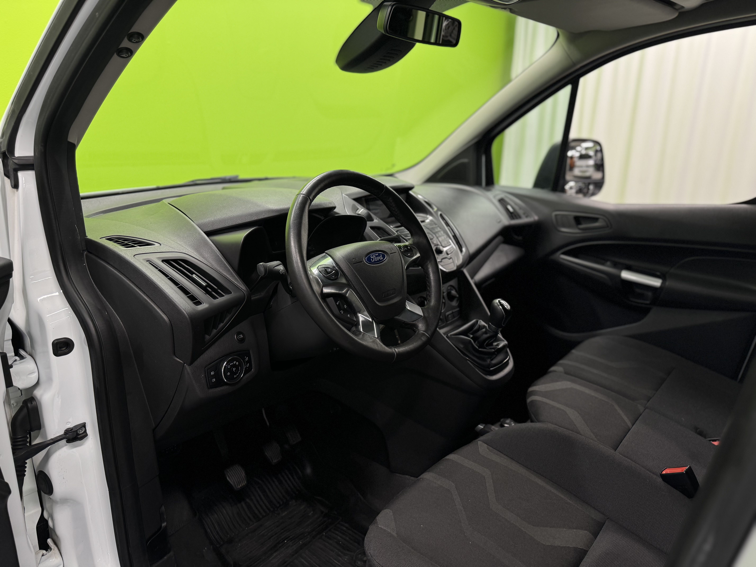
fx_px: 524
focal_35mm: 24
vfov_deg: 56.8
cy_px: 284
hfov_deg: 71.6
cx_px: 378
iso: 125
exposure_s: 1/50
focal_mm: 6.76
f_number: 1.78
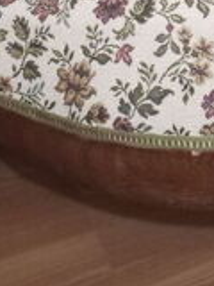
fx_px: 824
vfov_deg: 17.7
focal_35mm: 100
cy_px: -138
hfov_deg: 14.5
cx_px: 223
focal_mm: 4.5
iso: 400
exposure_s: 1/60
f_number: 3.9
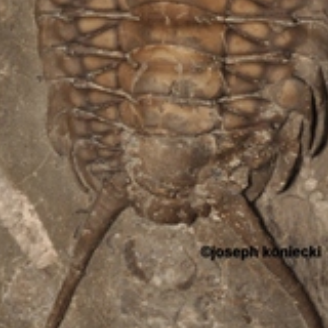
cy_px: 23
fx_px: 2466
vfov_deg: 7.6
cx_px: 209
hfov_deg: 7.6
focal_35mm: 230
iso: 400
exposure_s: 1/2.5
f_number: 32
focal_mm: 60
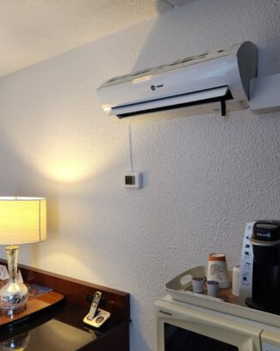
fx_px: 311
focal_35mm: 30
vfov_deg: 58.7
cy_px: 192
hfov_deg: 48.5
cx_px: 143
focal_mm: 5.4
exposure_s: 1/120
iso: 250
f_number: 1.8
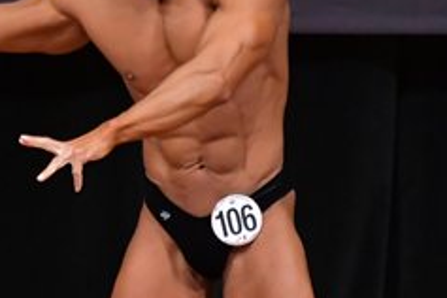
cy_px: 257
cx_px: 229
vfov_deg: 1.4
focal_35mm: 980
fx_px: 12167
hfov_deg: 2.1
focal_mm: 200
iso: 4000
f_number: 5.6
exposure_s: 1/400
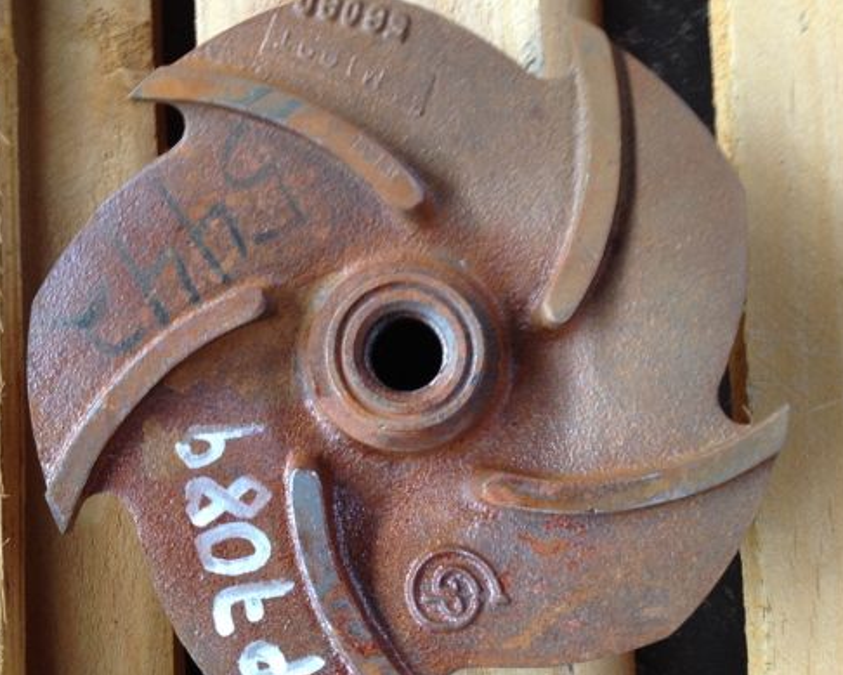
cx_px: 420
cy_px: 357
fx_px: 1123
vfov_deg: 33.4
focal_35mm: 45
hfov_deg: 41.1
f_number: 2.4
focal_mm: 4.28
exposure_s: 1/20
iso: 64
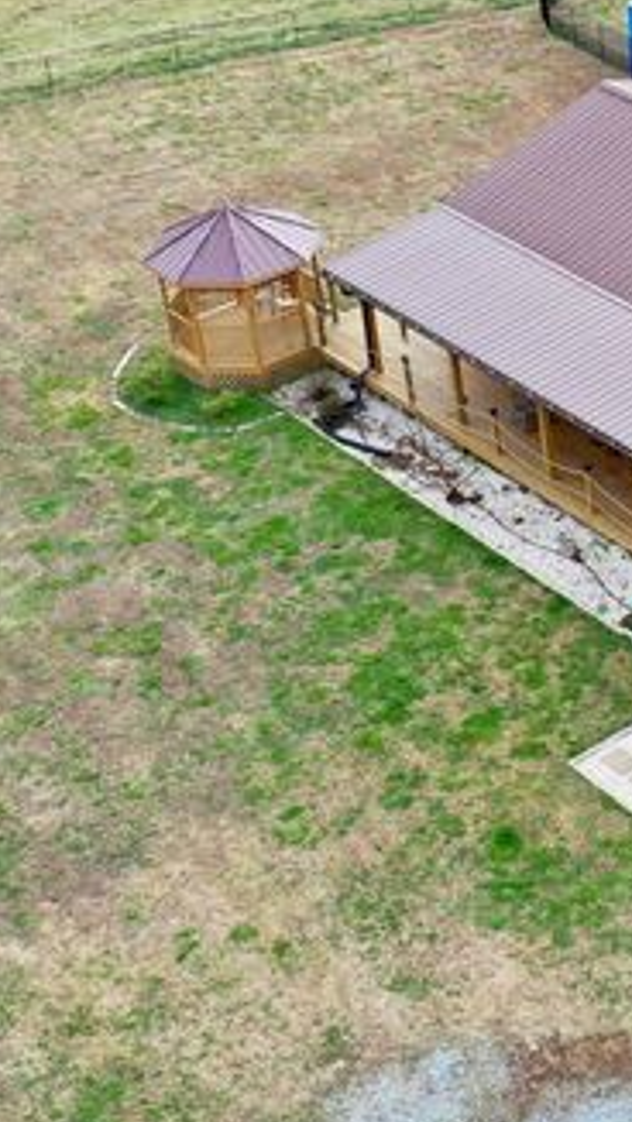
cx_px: 1041
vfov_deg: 24.7
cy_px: 432
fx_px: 2561
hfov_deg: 13.0
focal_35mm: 86
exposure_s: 1/120
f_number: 4
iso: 100
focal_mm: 10.26
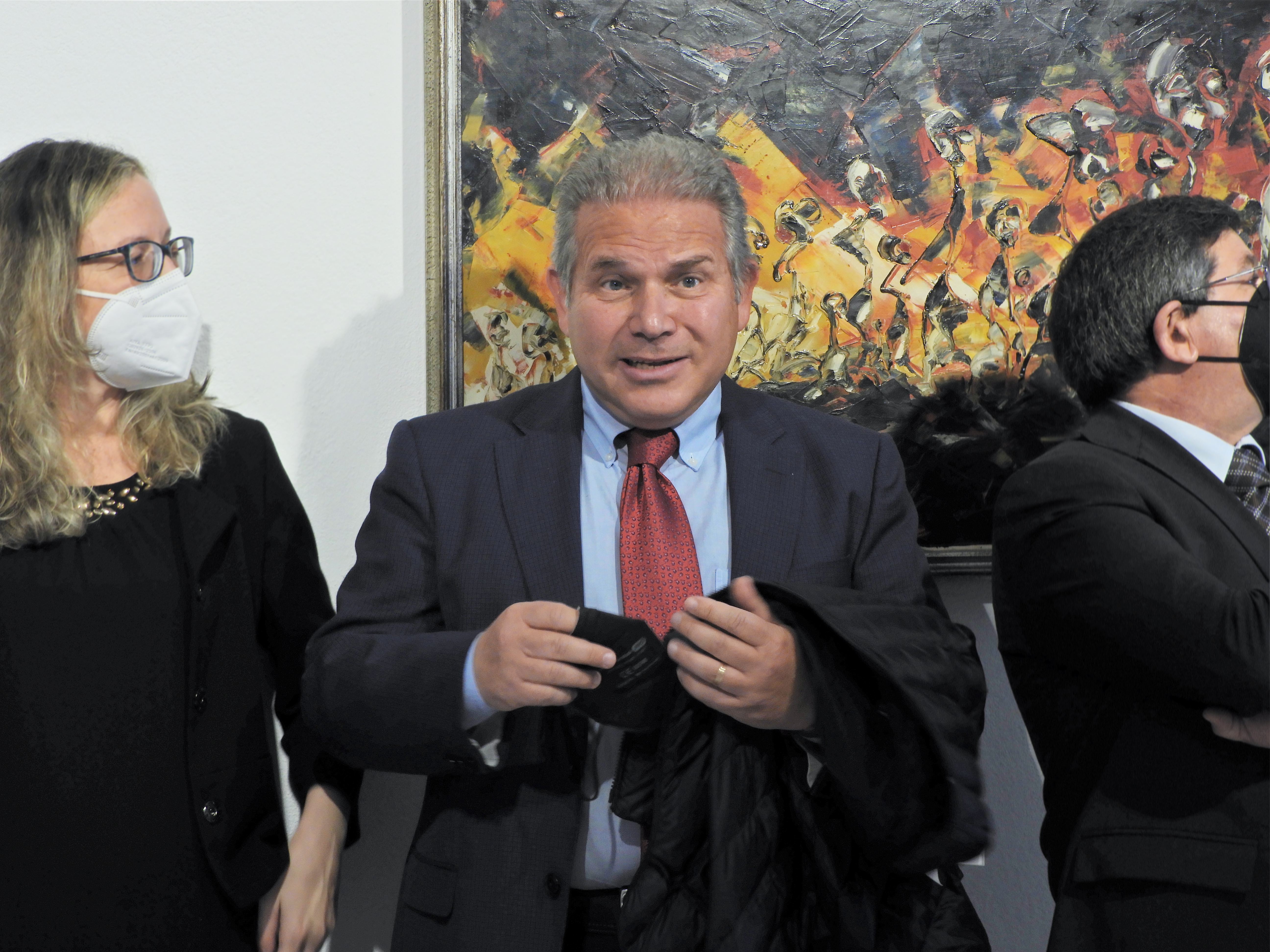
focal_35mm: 135
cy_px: 476
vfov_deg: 11.0
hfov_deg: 14.6
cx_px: 635
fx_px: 4953
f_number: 5
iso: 100
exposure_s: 1/40
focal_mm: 24.2
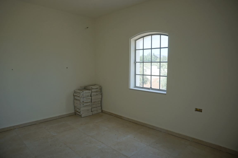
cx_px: 119
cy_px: 79
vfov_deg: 53.1
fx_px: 159
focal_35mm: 24
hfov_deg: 73.7
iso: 100
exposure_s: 1/80
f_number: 5.6
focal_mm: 16
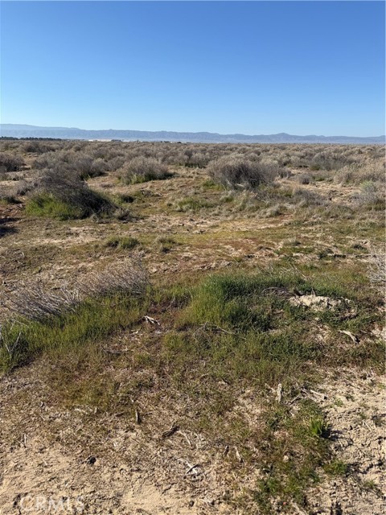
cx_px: 193
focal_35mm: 24
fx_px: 357
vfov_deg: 71.6
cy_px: 258
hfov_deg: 56.8
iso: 80
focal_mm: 6.76
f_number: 1.78
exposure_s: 1/5319
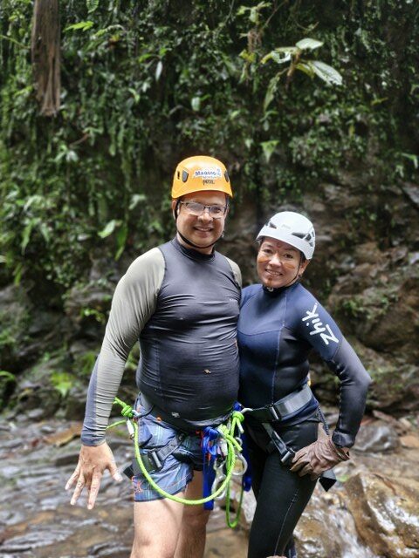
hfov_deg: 58.9
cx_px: 210
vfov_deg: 73.9
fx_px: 371
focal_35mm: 23
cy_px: 279
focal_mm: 5.54
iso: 640
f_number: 1.8
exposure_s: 1/40
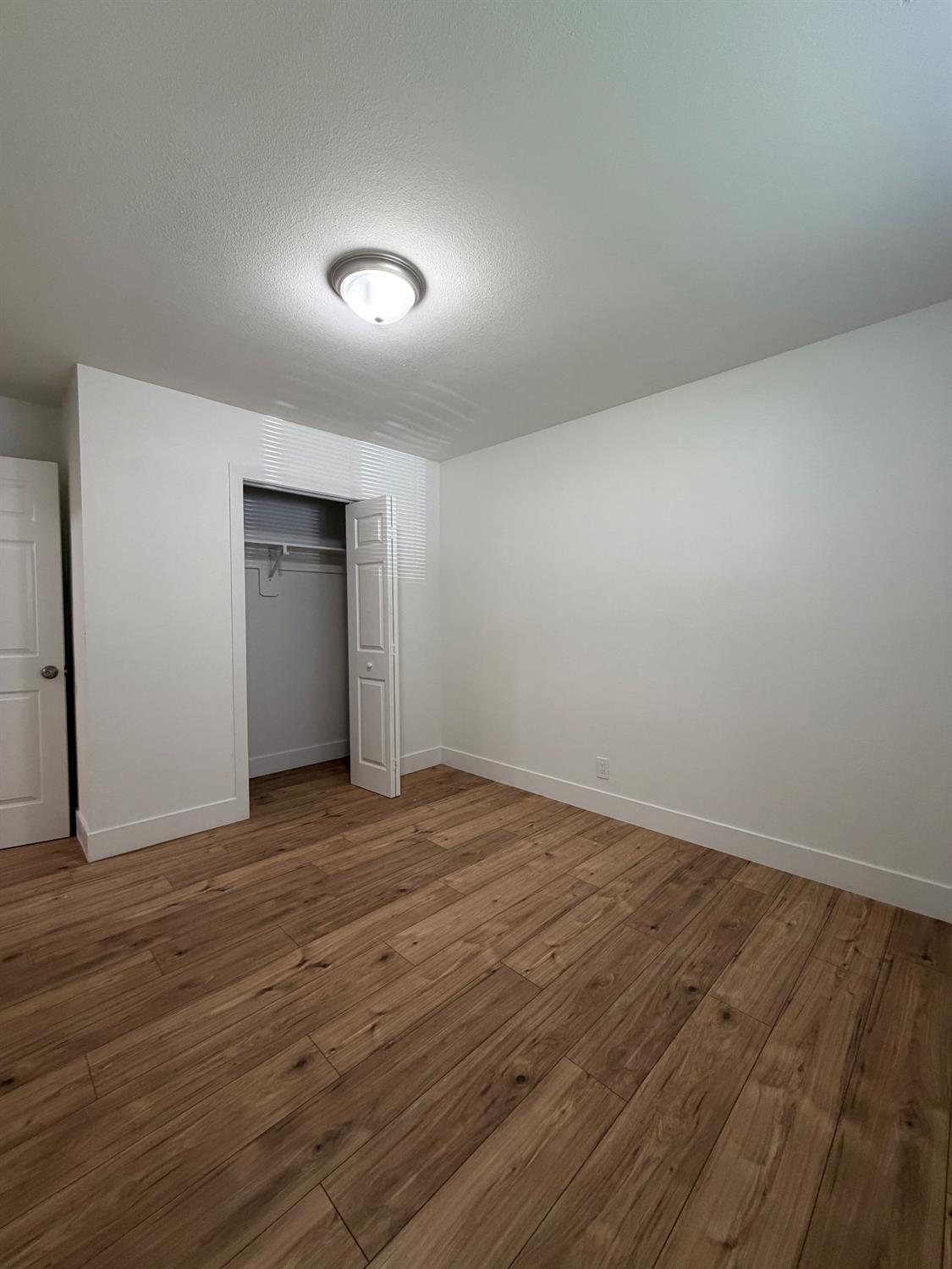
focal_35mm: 14
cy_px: 634
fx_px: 513
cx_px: 476
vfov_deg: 102.0
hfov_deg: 85.7
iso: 320
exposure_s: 1/120
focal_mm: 2.22
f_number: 2.2
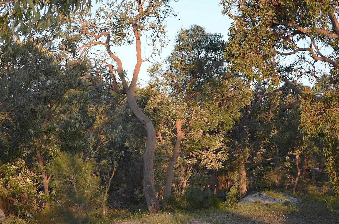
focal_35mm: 74
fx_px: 695
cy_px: 104
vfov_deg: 18.3
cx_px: 189
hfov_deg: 27.4
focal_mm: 40
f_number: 5.3
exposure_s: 1/160
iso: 200
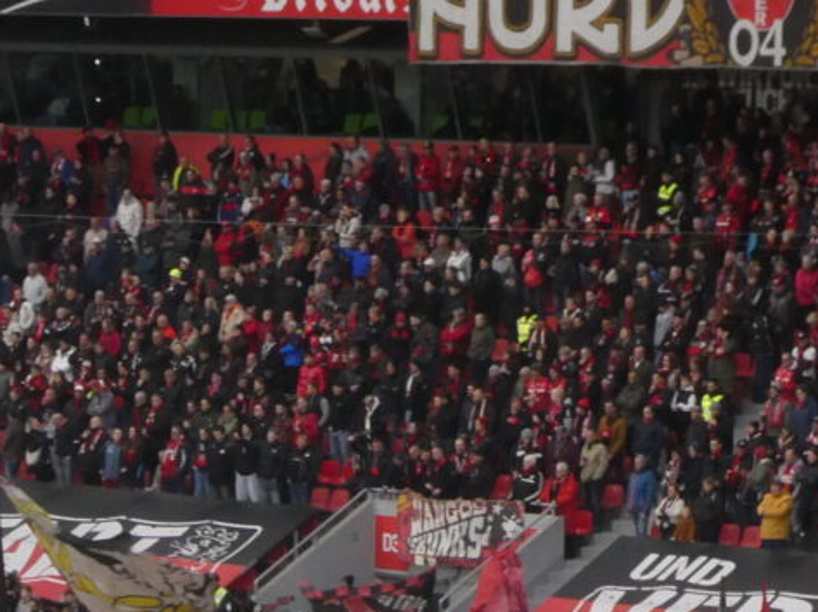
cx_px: 88
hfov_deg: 8.3
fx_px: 5596
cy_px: 966
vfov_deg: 6.2
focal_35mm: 237
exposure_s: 1/80
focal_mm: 12.5
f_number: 4.5
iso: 320
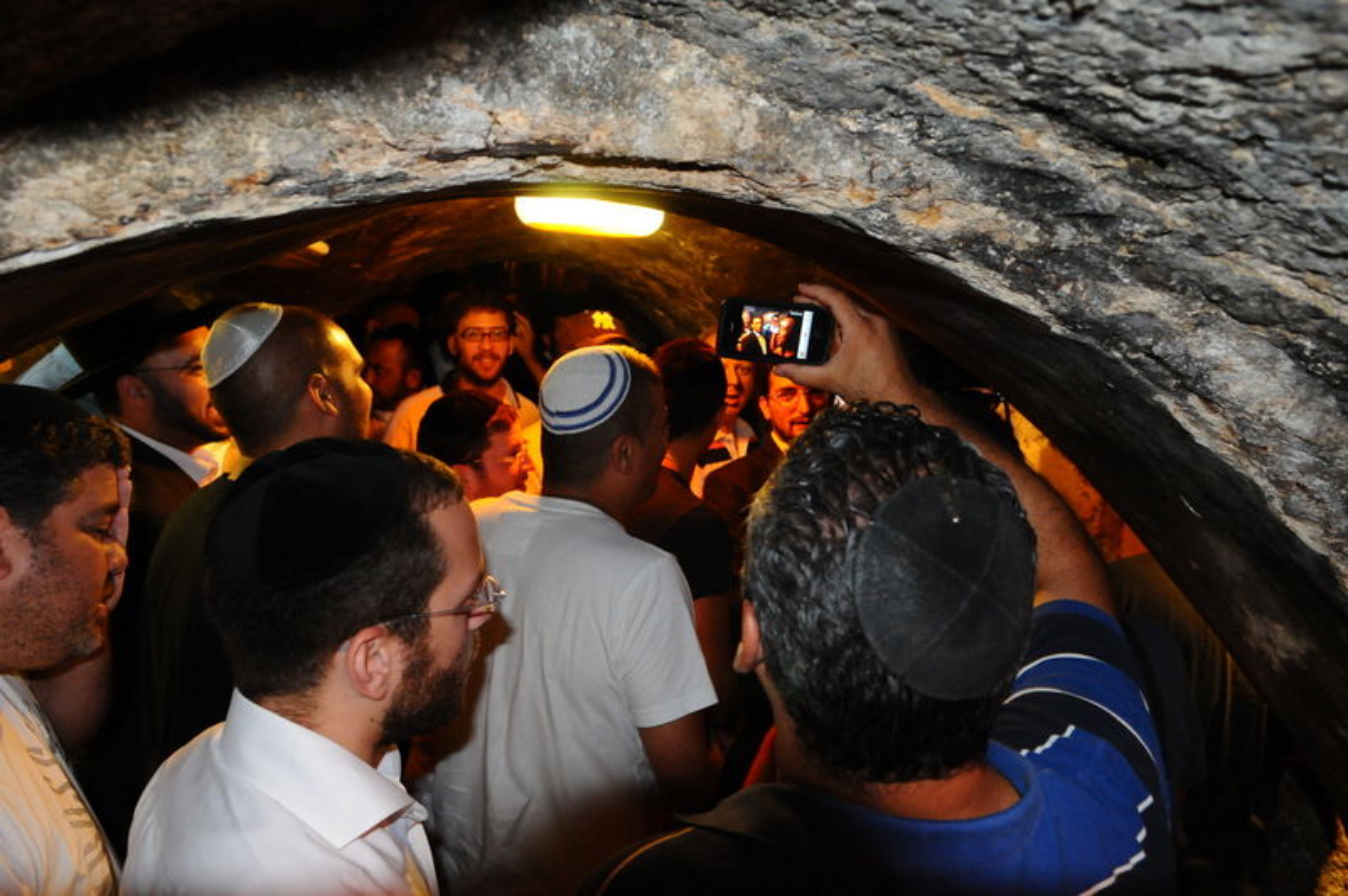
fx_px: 954
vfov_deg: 50.3
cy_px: 448
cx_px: 674
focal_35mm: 26
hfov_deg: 70.5
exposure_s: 1/60
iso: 2000
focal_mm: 17
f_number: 4
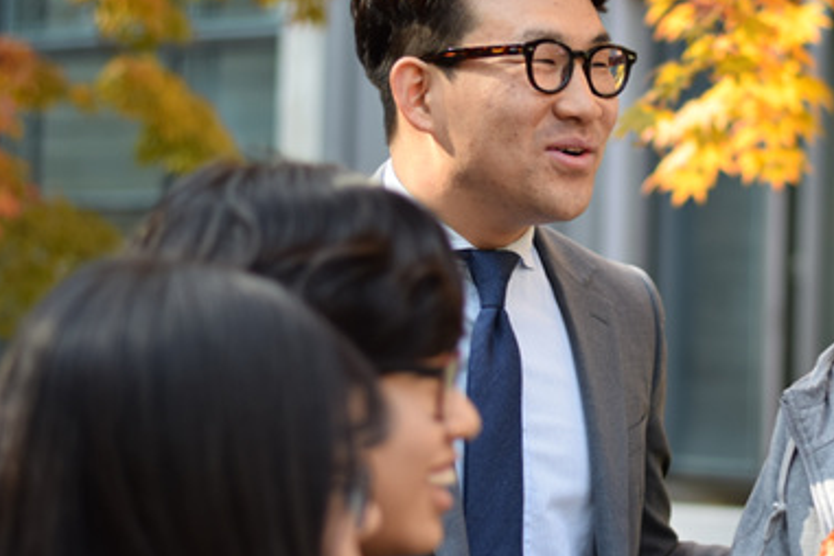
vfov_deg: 10.9
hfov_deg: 16.1
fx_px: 2919
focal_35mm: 126
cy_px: 224
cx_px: 676
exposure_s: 1/400
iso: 100
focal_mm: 50
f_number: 1.8
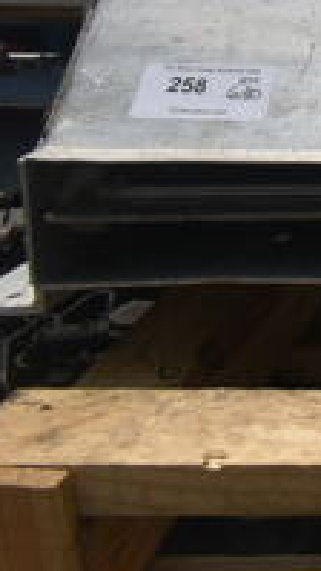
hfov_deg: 11.0
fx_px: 1316
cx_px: 845
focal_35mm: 87
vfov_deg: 23.5
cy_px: 11
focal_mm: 18
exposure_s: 1/1000
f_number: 9
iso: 200
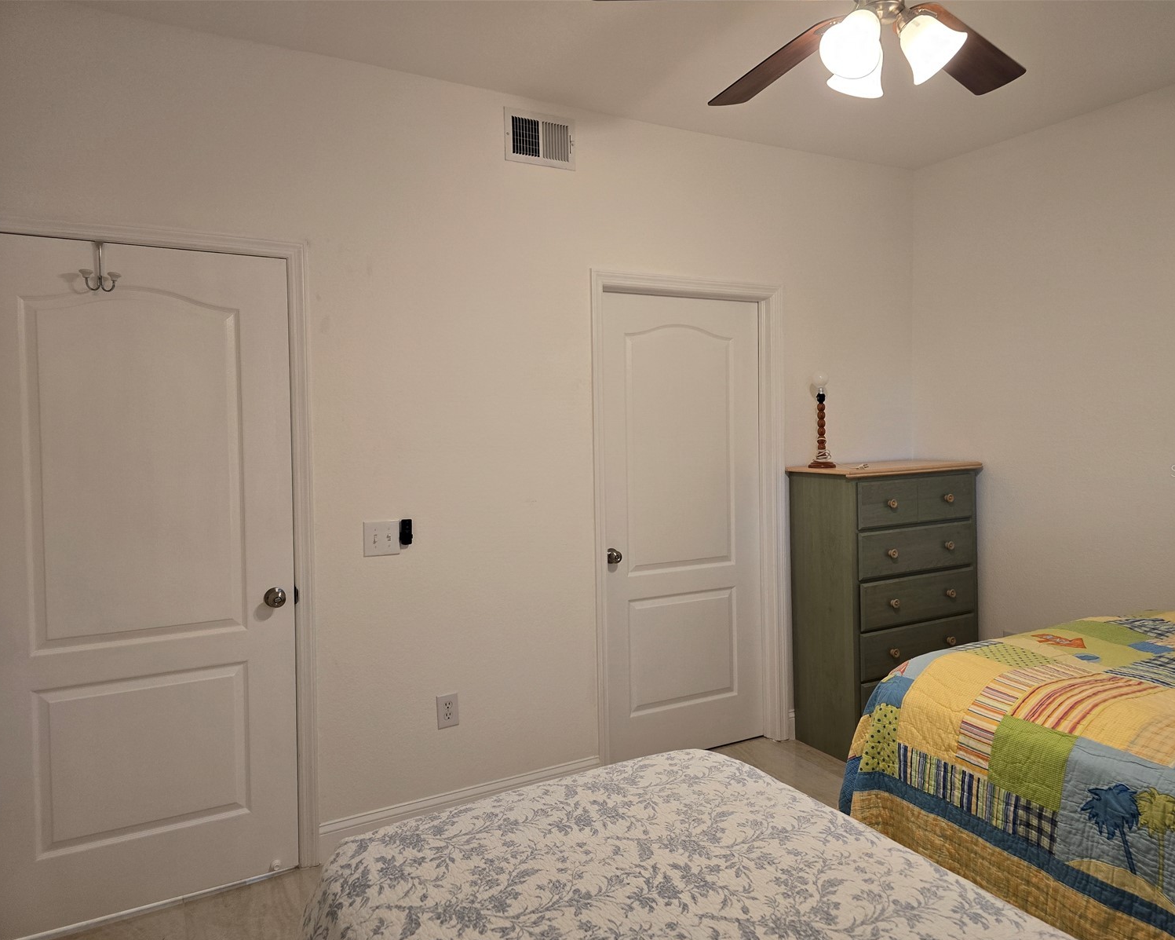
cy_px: 470
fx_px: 834
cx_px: 617
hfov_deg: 70.3
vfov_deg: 58.8
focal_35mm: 24
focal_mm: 6.3
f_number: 1.7
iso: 200
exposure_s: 1/120
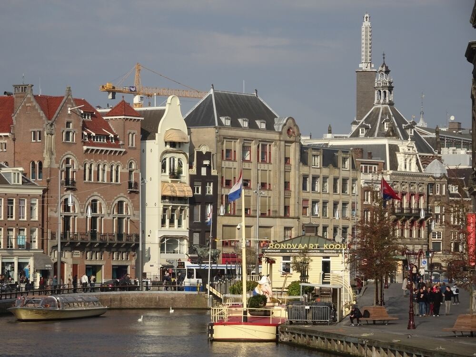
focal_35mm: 143
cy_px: 178
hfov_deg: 13.8
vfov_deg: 10.4
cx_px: 238
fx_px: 1966
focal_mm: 24.36
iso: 80
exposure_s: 1/500
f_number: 5.6
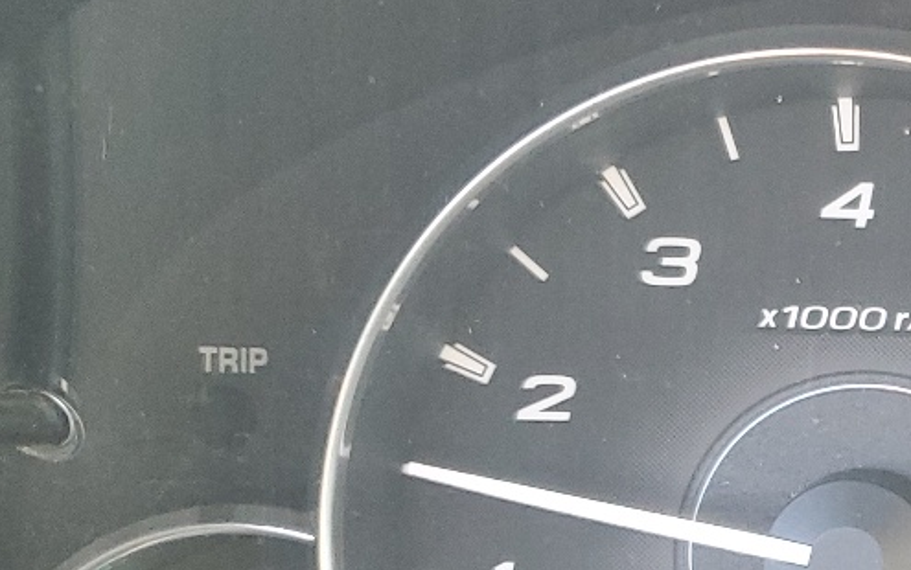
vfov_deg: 14.6
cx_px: 1325
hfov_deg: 20.3
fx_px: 2211
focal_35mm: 89
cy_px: 445
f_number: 1.5
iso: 148
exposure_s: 1/60.2
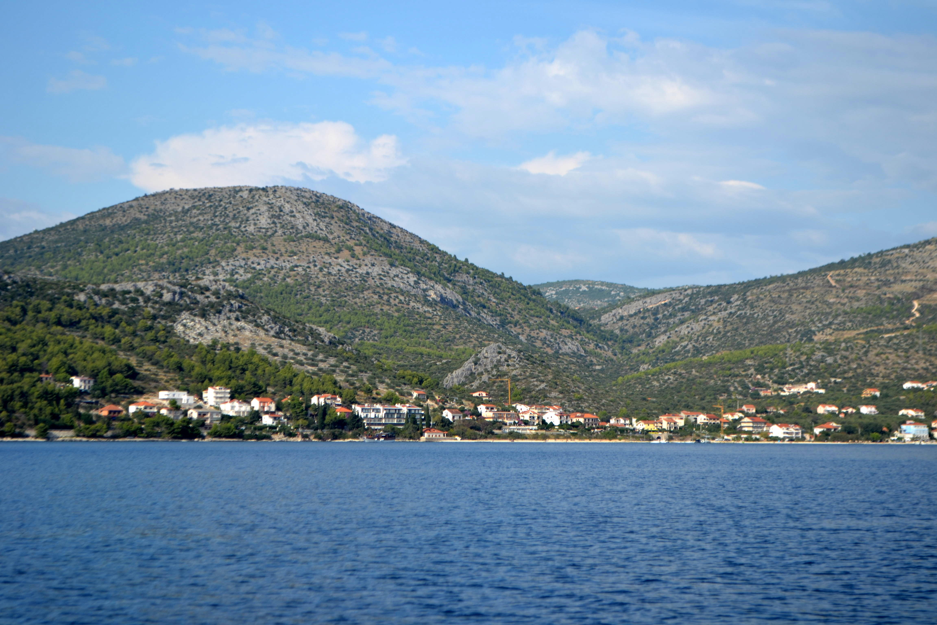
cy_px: 312
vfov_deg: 16.6
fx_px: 2147
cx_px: 468
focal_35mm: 82
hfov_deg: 24.6
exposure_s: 1/160
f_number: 6.3
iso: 100
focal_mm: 55
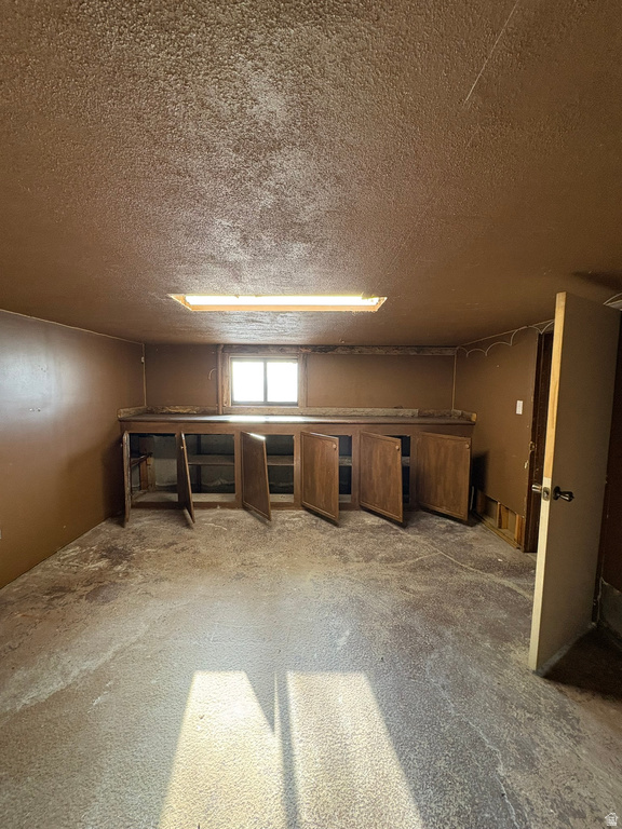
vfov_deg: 102.1
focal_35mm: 14
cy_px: 414
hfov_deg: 85.7
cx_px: 311
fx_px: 335
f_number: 2.2
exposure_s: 1/60
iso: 320
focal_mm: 2.22
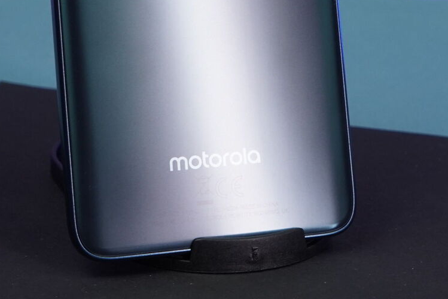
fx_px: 1244
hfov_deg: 20.4
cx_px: 197
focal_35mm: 100
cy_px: -65
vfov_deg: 13.3
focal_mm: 39
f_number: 9
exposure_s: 1/125
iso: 1250
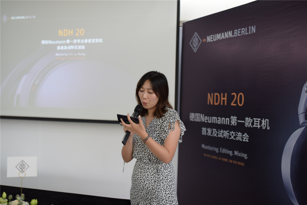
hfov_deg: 48.4
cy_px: 102
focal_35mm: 40
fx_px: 341
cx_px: 154
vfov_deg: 33.4
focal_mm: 40
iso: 400
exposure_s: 1/80
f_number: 1.8
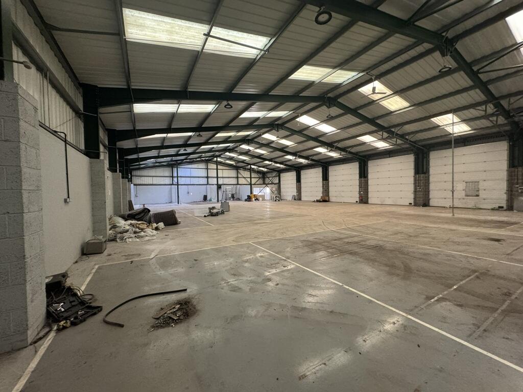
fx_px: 212
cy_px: 196
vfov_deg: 85.7
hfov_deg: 102.1
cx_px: 262
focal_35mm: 14
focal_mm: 2.22
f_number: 2.2
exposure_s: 1/60
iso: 640
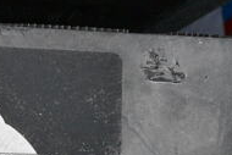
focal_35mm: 150
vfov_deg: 9.1
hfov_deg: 13.0
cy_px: 187
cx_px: -112
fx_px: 965
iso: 6400
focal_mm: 31
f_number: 16
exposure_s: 1/1000
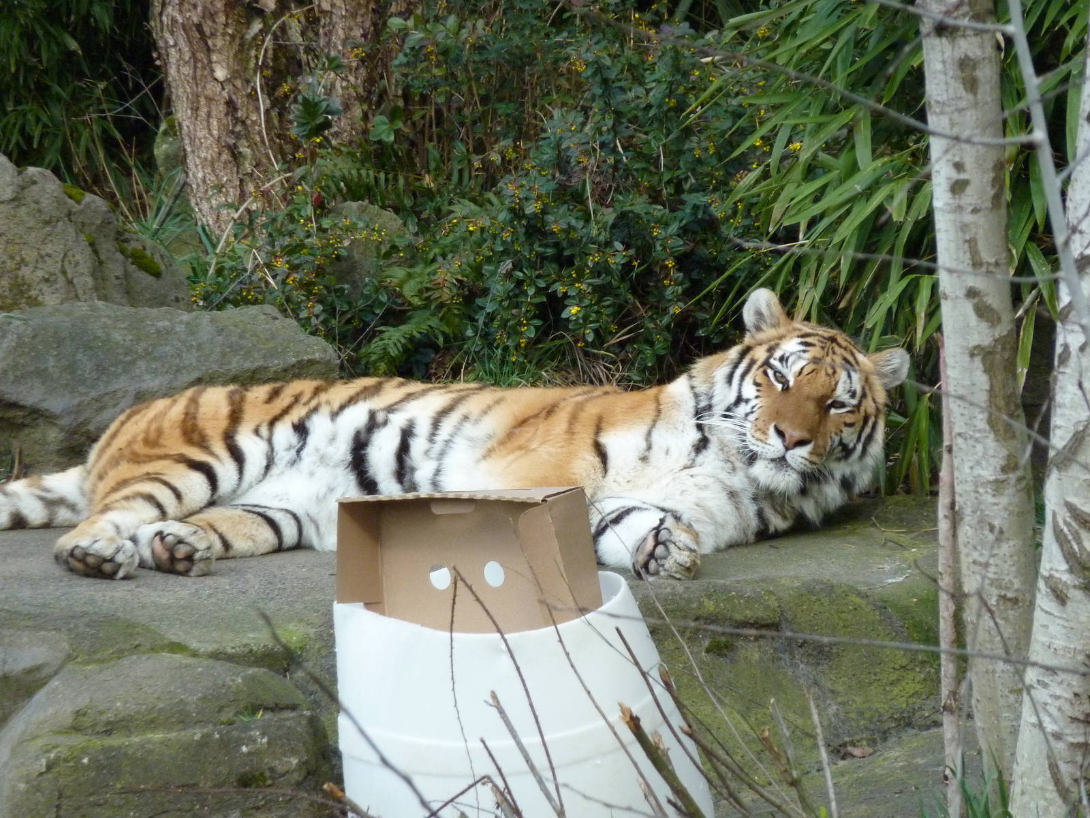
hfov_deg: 7.1
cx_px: 545
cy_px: 409
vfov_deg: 5.3
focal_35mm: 278
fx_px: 8754
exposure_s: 1/320
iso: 400
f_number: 4.8
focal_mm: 45.7
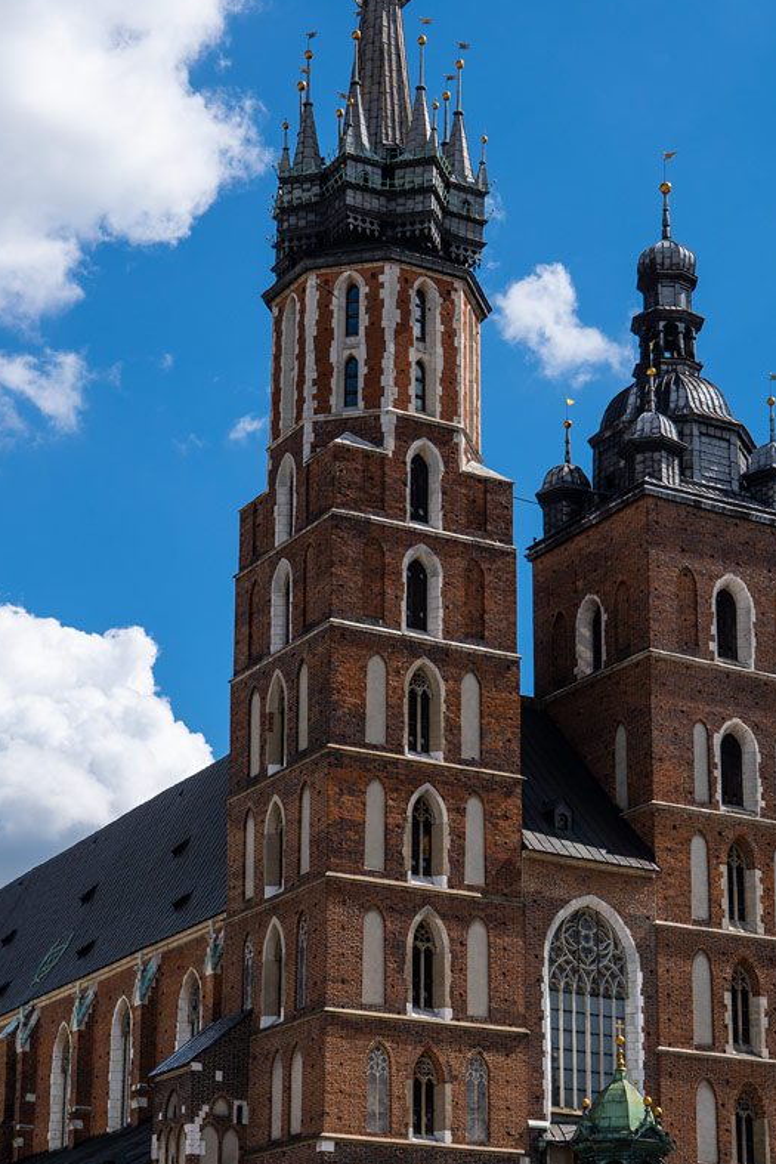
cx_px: 370
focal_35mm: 76
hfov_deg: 18.0
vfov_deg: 26.7
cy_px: 725
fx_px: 2447
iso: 100
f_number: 8
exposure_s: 1/500
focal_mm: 27.6
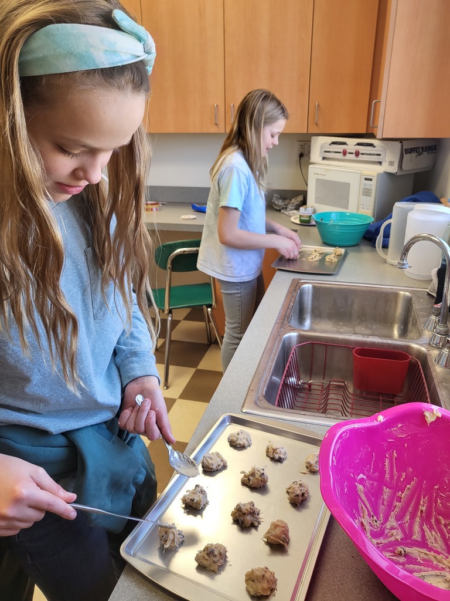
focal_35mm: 26
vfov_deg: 67.3
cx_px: 225
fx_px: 451
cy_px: 300
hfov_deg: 53.1
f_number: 1.8
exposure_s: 1/120
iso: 125
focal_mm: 4.25
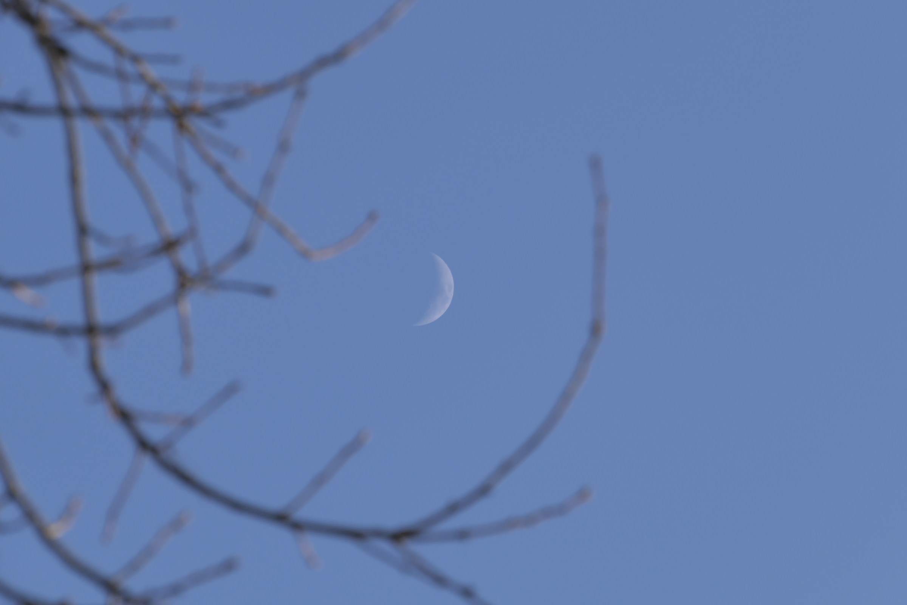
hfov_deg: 6.0
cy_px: 302
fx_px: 8616
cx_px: 454
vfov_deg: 4.0
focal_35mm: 342
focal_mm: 125.5
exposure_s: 1/125
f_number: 10
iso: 125
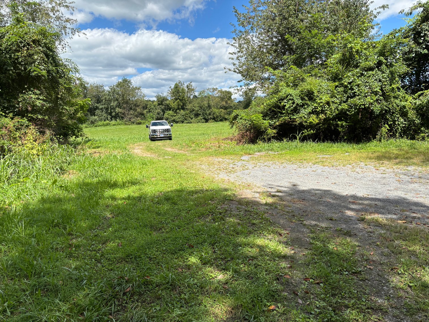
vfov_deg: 53.1
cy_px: 161
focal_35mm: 26
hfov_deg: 67.3
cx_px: 214
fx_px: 322
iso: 50
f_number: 1.6
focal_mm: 5.96
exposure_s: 1/2062
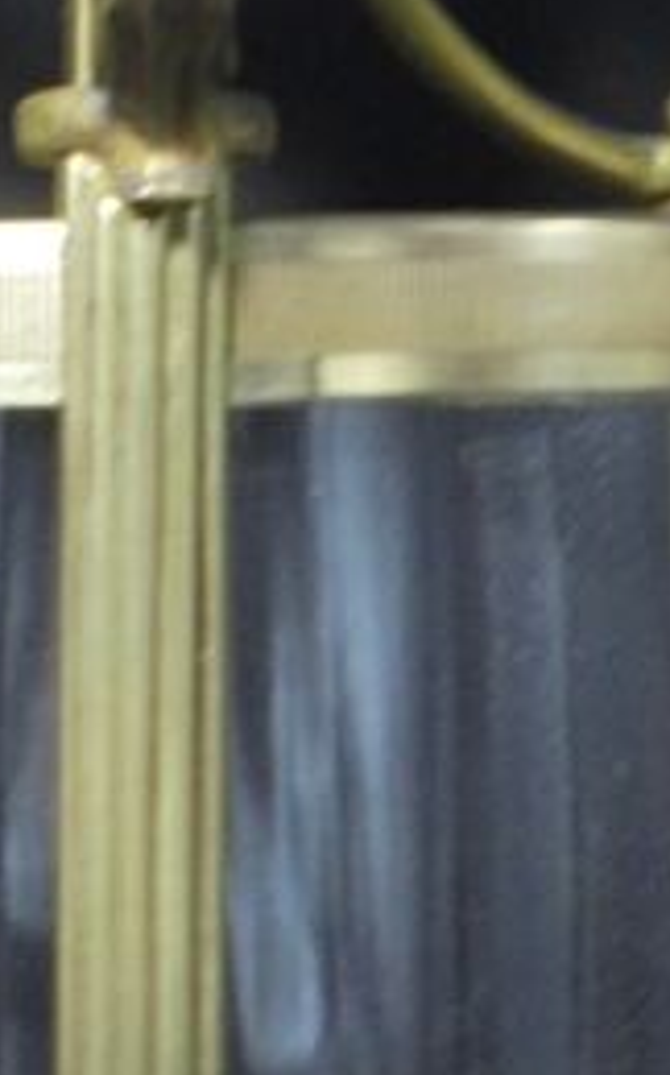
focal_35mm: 158
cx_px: 221
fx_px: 4626
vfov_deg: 13.1
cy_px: 968
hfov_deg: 8.3
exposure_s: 1/30
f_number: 4.5
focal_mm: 7.8
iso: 200
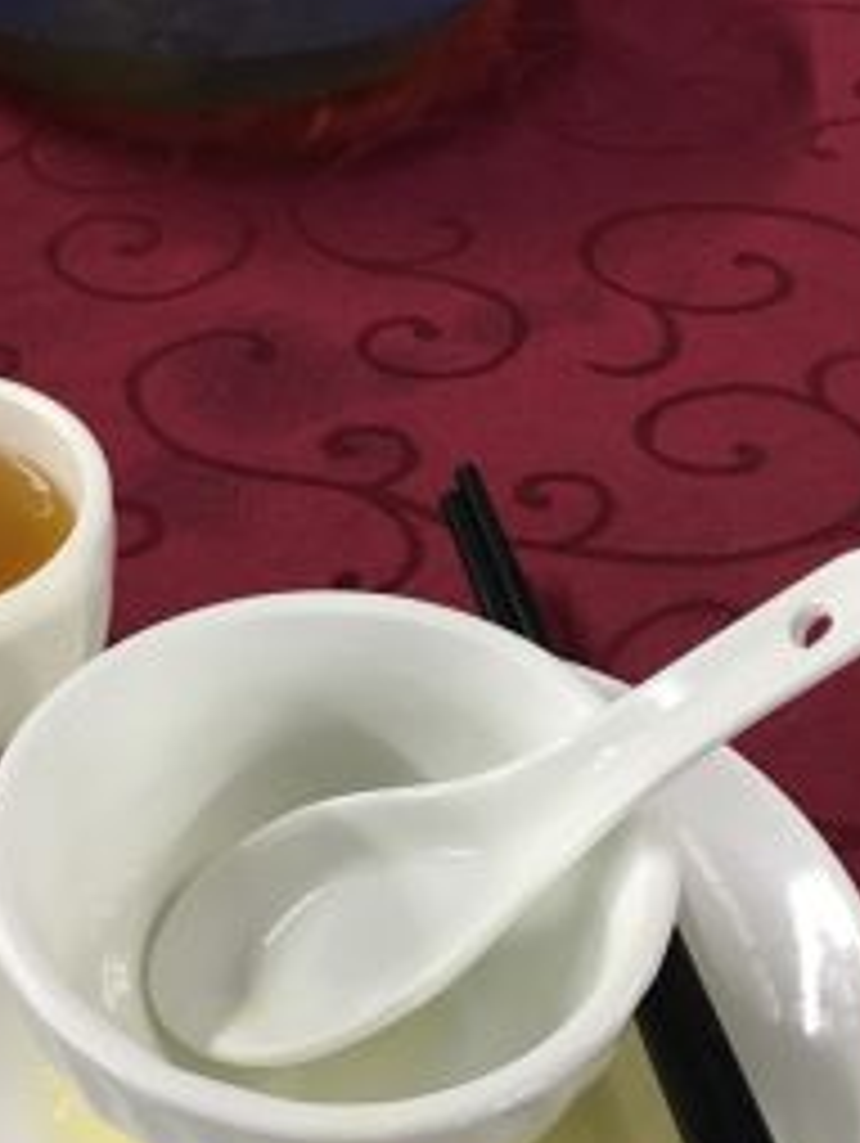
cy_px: 806
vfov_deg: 38.2
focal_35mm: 49
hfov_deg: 29.7
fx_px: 1620
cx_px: 349
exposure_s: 1/17
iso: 200
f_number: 2.2
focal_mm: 4.15
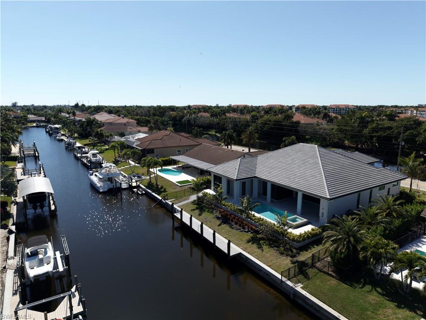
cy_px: 160
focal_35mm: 24
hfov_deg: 71.6
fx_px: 295
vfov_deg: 56.8
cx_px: 213
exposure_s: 1/400
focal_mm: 8.67
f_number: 1.8
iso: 100
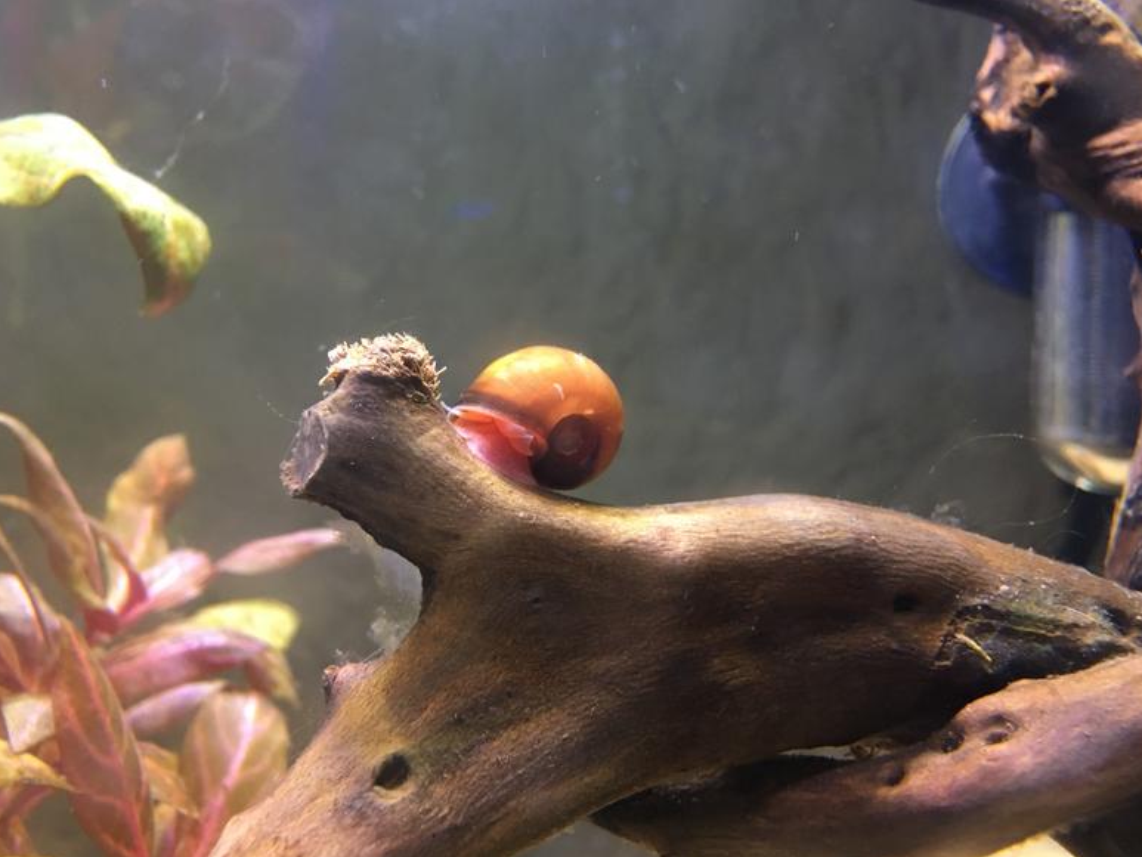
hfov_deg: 60.0
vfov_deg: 46.8
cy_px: 418
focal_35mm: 30
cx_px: 563
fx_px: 990
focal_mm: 4.15
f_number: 2.2
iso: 100
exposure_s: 1/10
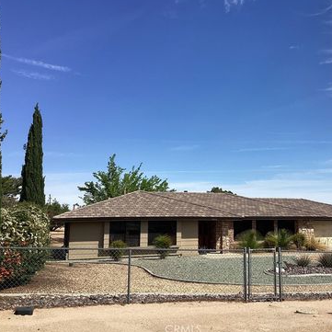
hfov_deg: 43.3
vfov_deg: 43.9
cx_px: 217
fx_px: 412
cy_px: 163
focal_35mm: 38
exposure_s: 1/1773
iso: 25
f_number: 2.4
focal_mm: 3.3
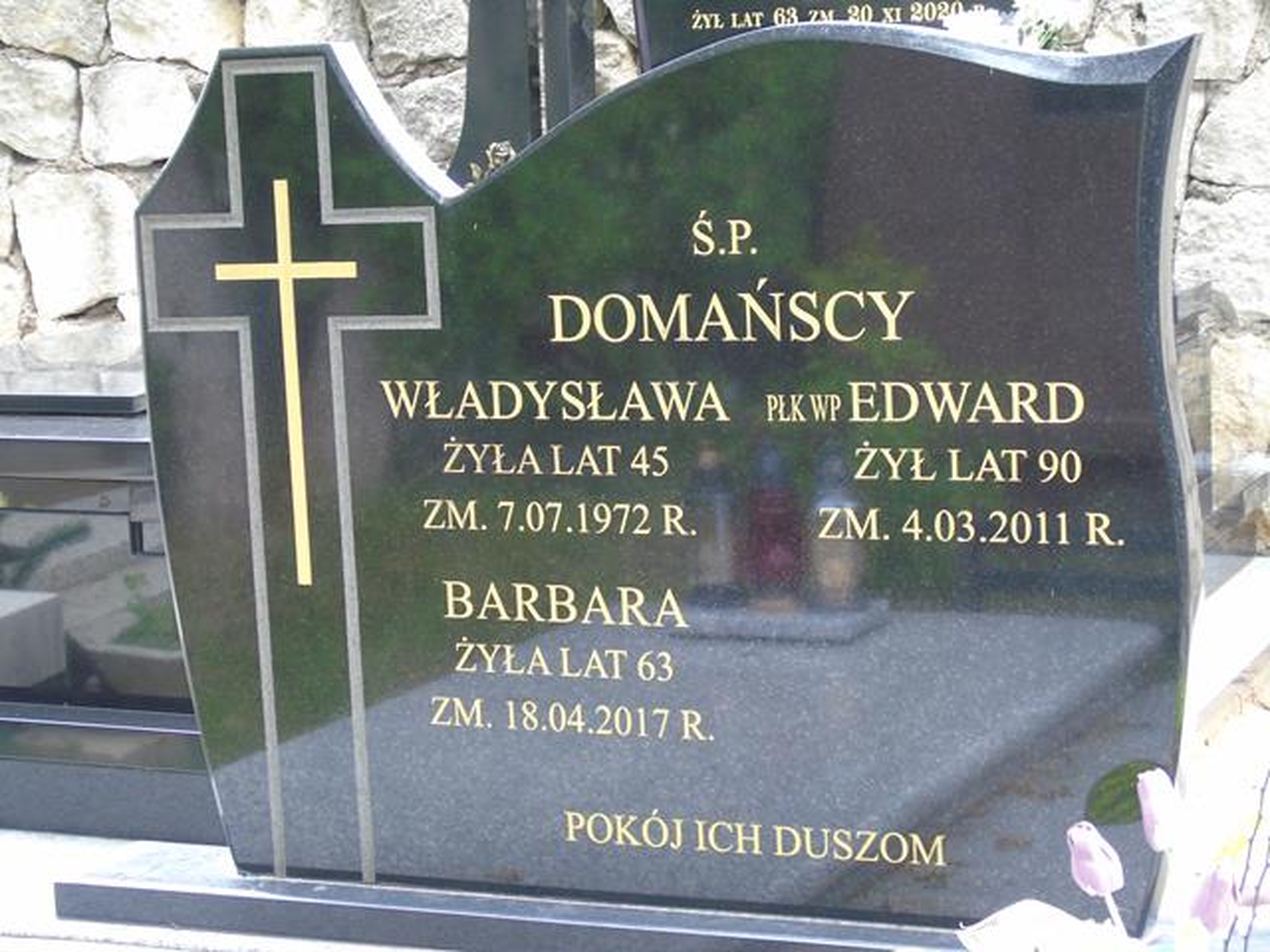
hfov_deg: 23.8
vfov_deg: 18.0
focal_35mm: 82
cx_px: 635
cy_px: 476
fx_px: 3008
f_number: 4.1
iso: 160
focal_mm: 15
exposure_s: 1/30
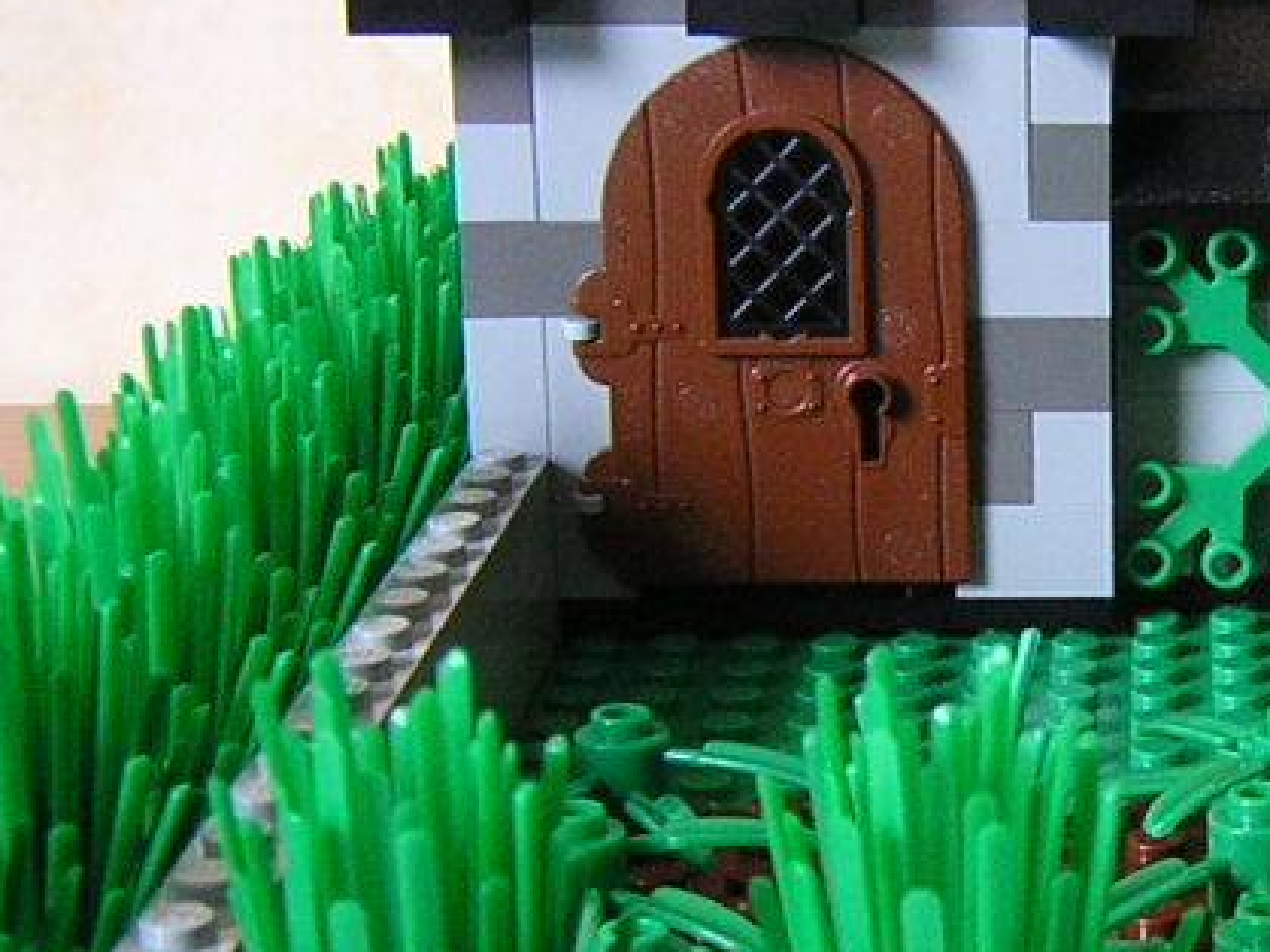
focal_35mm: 88
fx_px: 3228
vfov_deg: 16.8
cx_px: 1382
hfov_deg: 21.2
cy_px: 452
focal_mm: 4.7
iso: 340
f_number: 2.6
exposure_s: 1/3.5
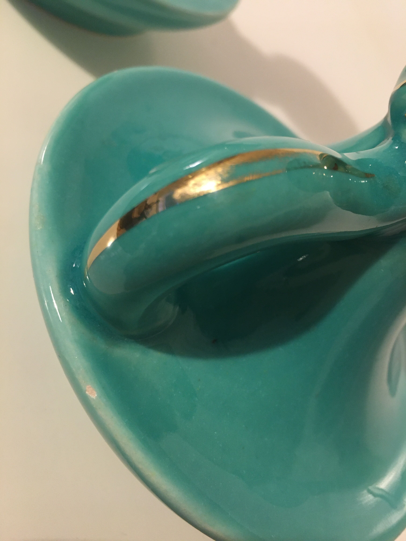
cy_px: 270
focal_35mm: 29
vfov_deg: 61.7
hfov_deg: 48.2
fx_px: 454
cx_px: 203
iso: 250
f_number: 2.2
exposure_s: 1/33
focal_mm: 4.15
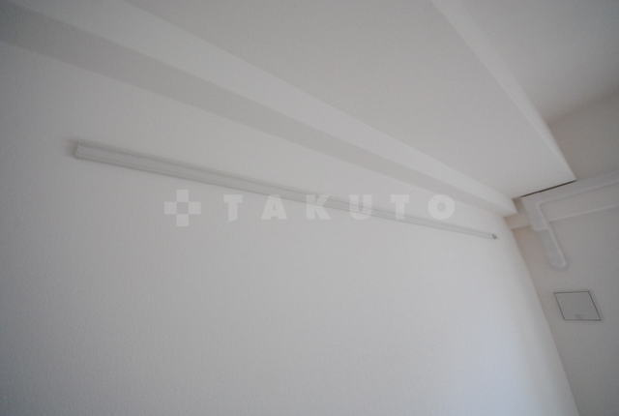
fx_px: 207
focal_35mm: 12
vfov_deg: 90.3
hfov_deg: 112.5
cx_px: 310
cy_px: 208
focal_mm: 8
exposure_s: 1/13
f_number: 4.5
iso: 1600
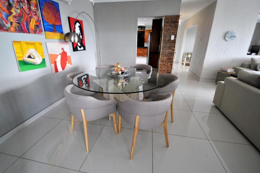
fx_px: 115
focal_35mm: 16
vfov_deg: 73.7
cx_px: 127
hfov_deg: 96.7
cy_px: 83
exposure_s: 1/30
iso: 360
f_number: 3.5
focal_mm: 10
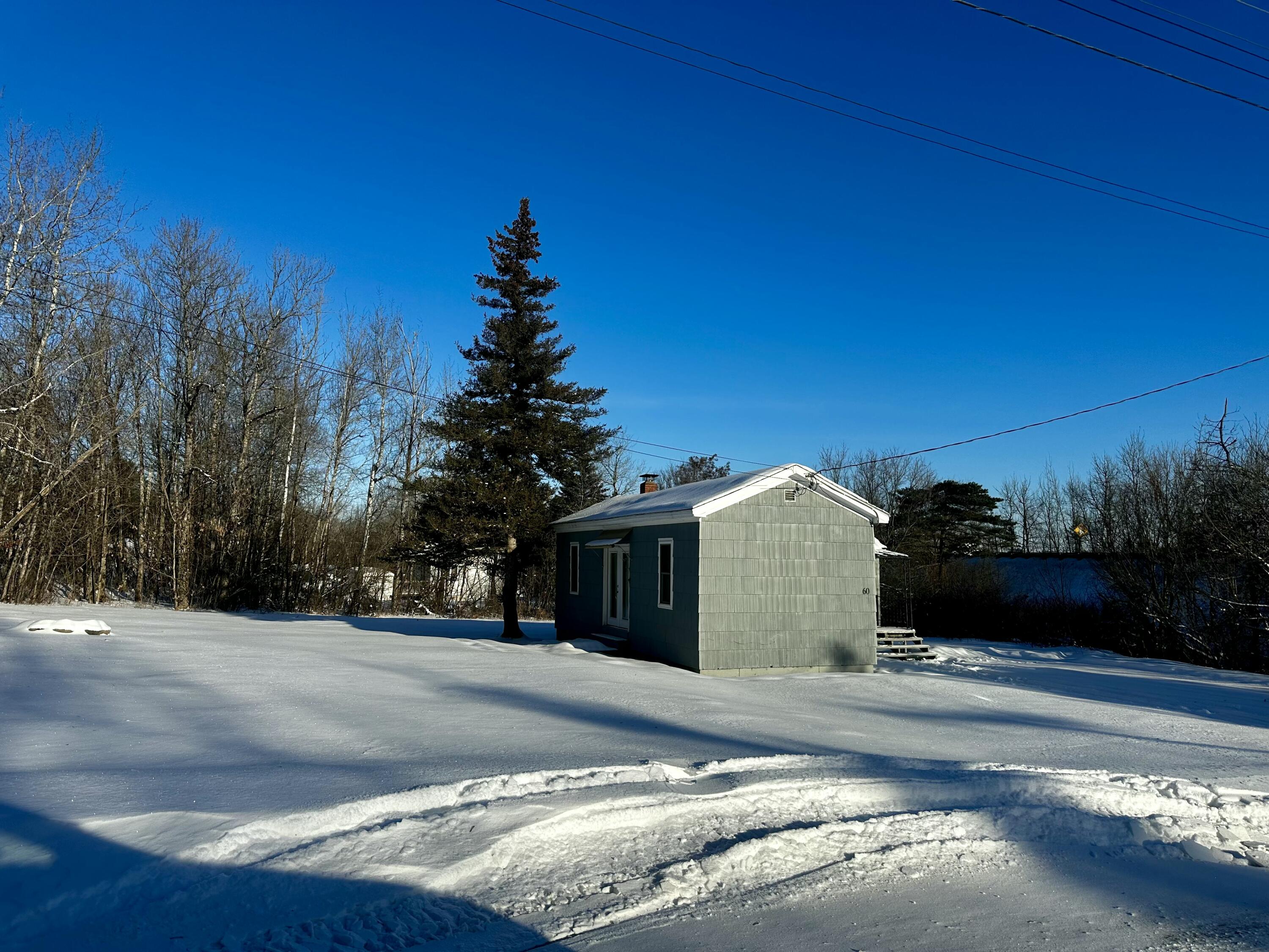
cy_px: 476
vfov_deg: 56.8
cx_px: 634
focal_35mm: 24
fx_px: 880
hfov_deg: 71.6
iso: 80
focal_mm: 6.86
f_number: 1.78
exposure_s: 1/6623
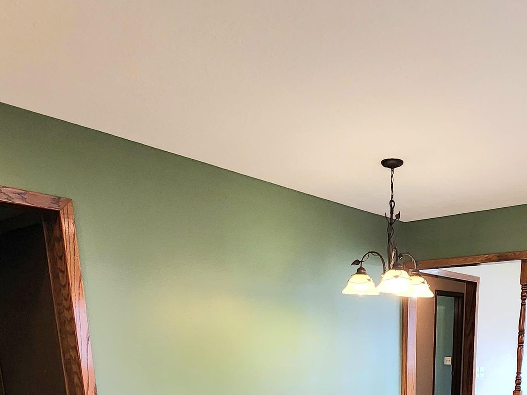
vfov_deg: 36.3
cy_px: 462
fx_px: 472
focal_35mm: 31
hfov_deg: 56.6
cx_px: 368
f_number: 2.2
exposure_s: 1/60.2
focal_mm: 2.2
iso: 250
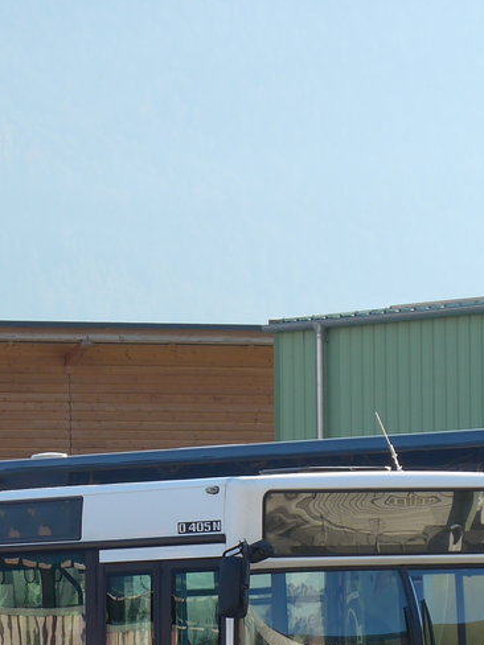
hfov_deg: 5.2
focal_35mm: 288
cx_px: 0
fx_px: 5369
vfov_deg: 6.9
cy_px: 505
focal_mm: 22.9
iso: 80
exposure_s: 1/125
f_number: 5
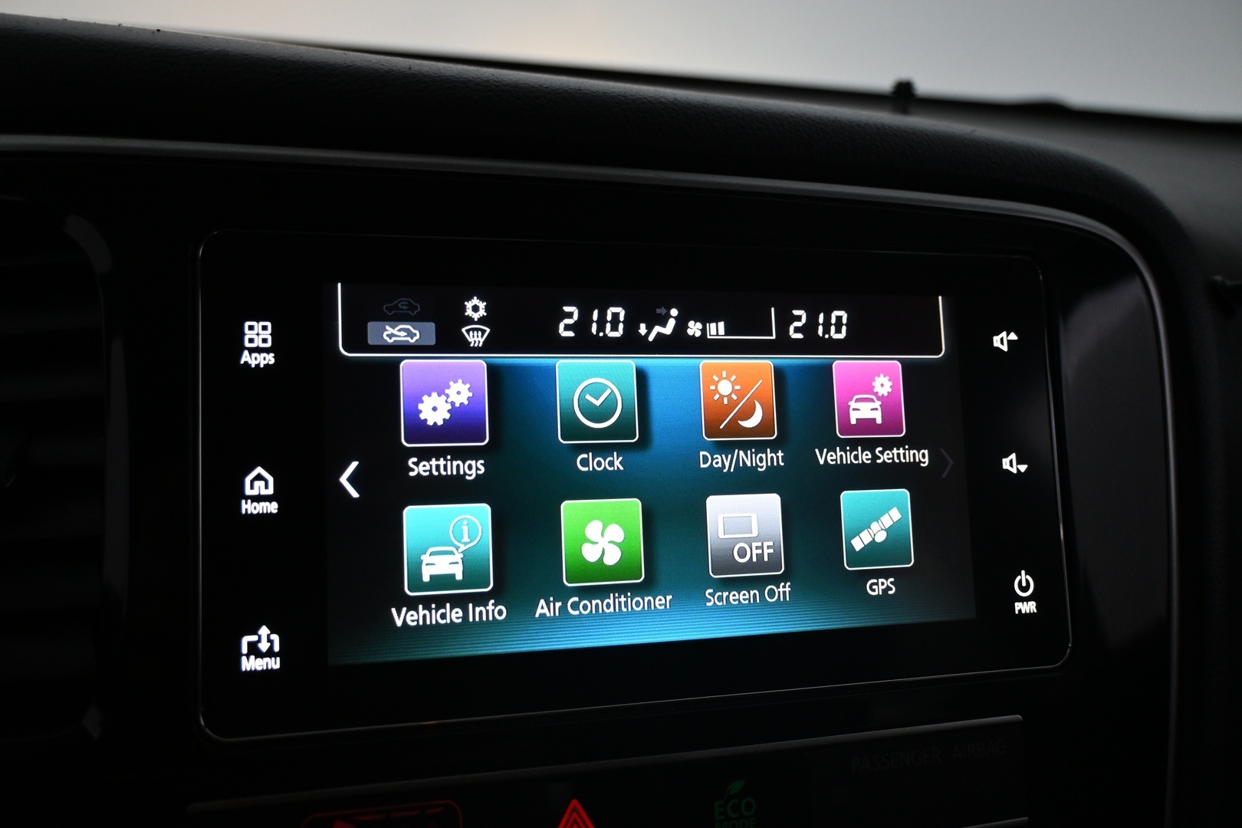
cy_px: 414
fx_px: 1087
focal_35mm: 32
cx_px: 621
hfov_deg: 59.5
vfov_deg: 41.7
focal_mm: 21
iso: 1100
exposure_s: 1/125
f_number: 4
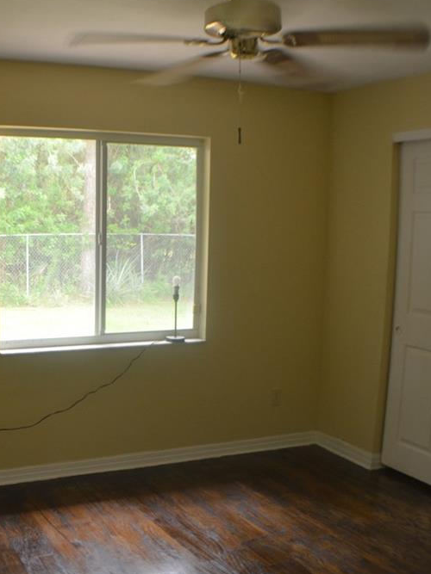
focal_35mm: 53
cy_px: 285
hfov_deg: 26.8
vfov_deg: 36.2
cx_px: 61
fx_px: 880
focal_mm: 24
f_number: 4
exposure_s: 1/30
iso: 800
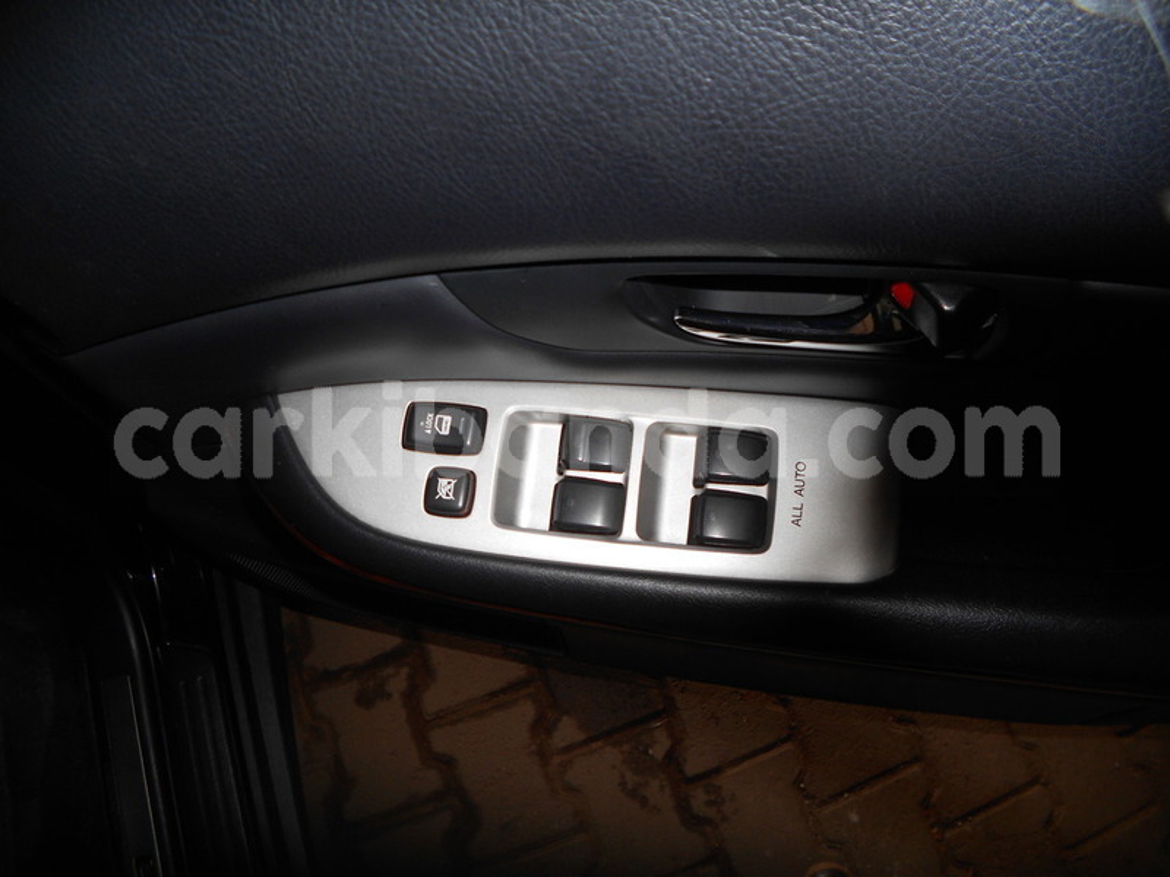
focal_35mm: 56
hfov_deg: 34.3
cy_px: 438
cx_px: 585
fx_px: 1893
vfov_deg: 26.1
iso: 80
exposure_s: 1/60
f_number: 4.9
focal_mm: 10
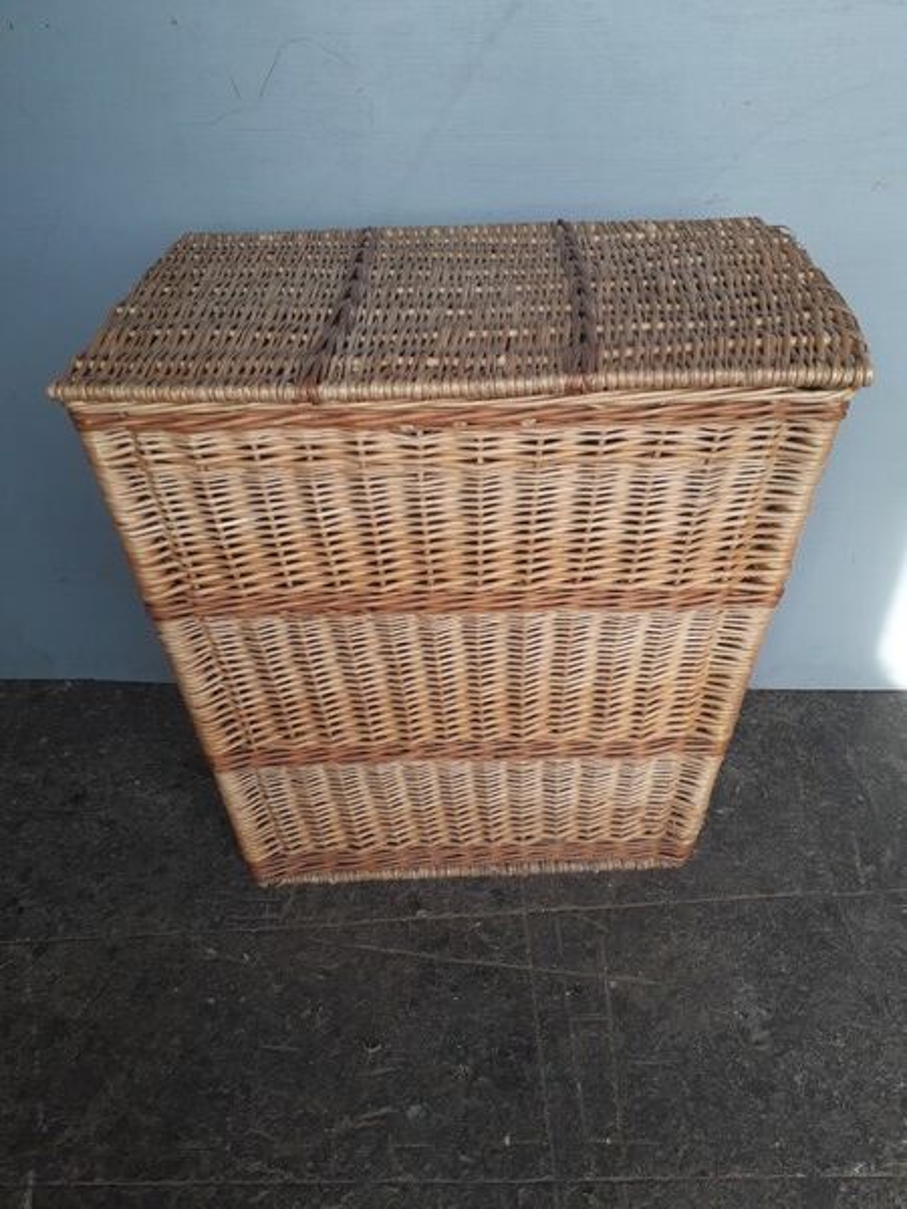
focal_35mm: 27
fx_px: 943
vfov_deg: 65.3
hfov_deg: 51.4
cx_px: 454
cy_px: 604
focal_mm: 3.6
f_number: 1.9
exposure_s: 1/161
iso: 40
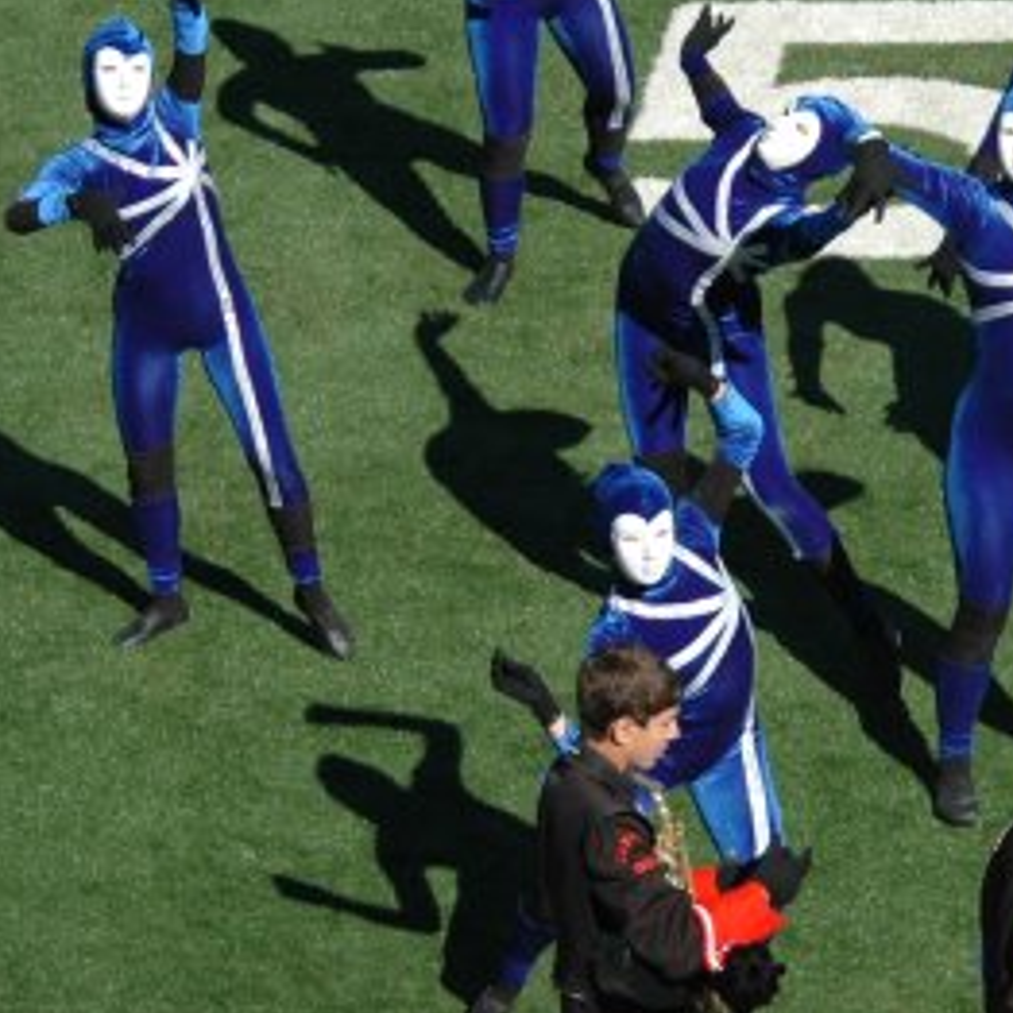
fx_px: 18011
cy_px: 452
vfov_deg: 3.2
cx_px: 951
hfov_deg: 3.2
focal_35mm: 544
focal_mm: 140
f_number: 6.3
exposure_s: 1/640
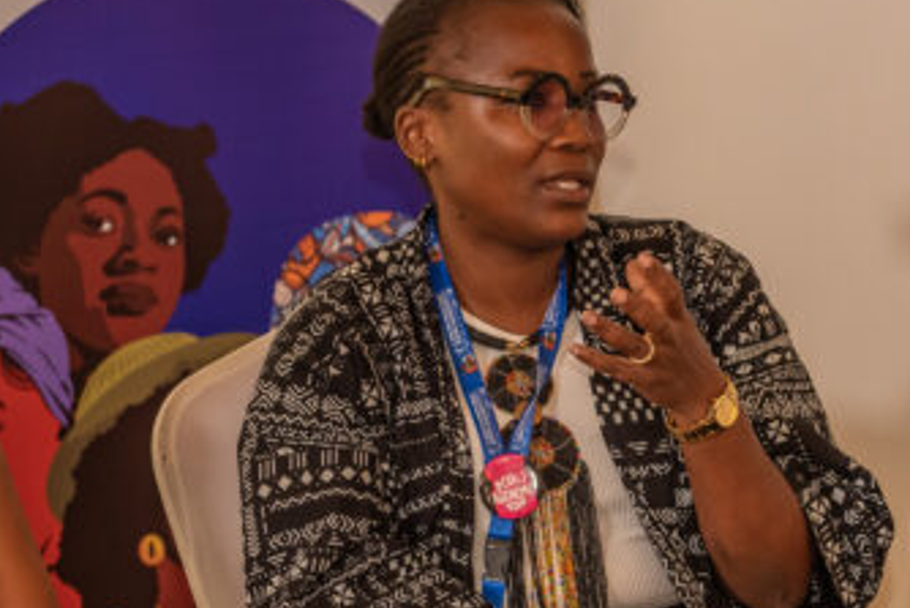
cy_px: 312
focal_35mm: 161
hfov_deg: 12.7
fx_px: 4071
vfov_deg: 8.5
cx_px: 542
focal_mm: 70
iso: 1000
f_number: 2.8
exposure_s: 1/250
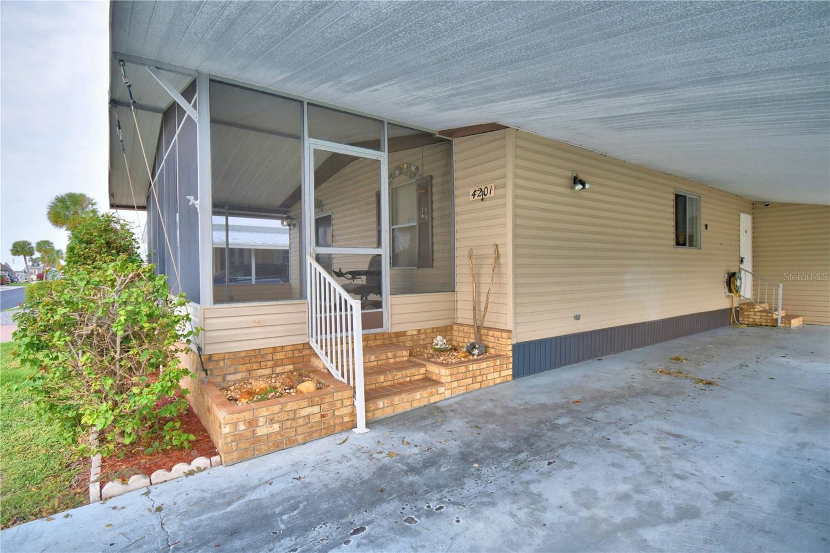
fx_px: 415
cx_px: 415
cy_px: 276
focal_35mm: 18
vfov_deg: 67.4
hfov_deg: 90.0
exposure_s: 1/400
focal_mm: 12
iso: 200
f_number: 4.8
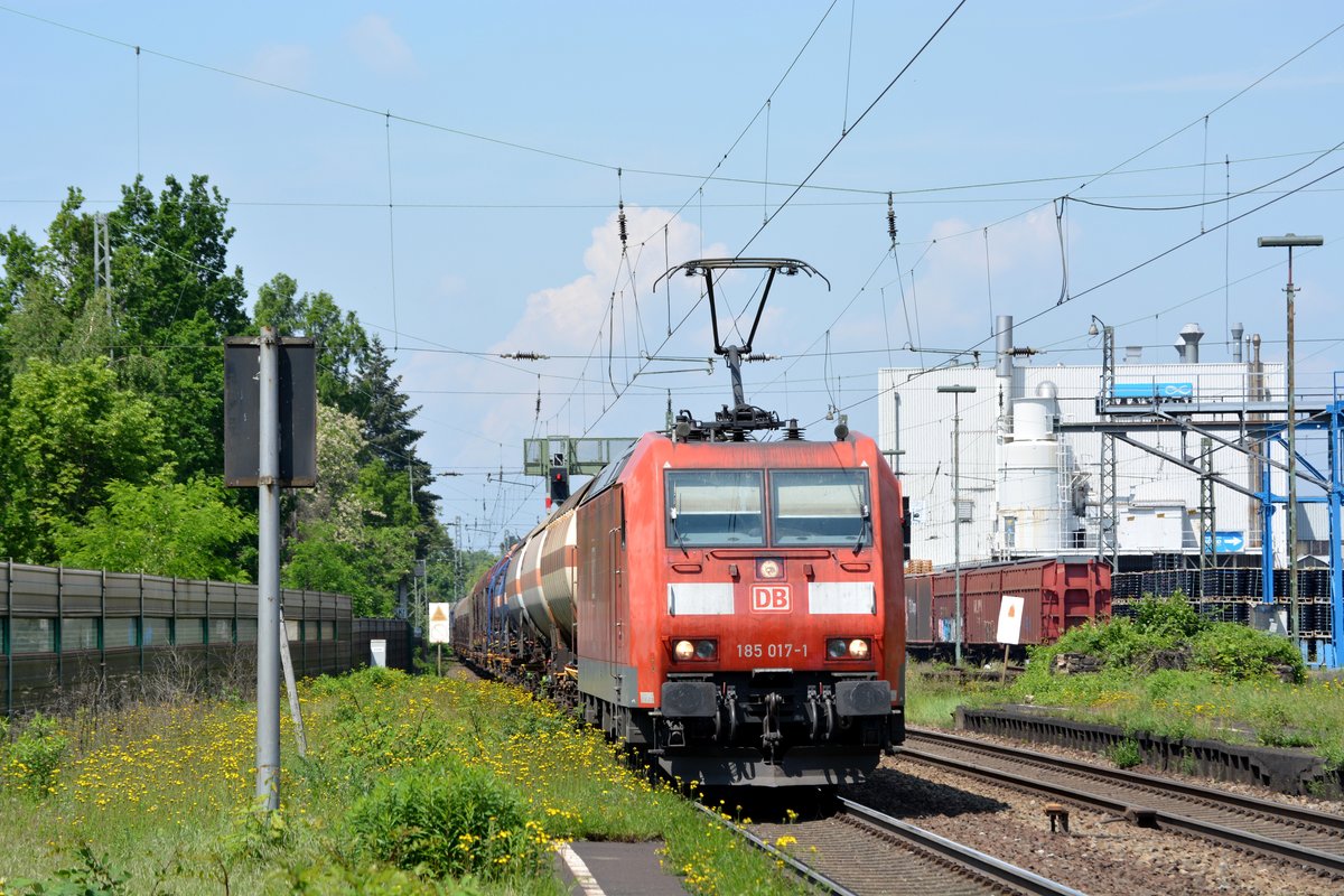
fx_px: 5320
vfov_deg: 9.6
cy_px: 448
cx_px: 672
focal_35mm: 142
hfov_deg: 14.4
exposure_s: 1/640
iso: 250
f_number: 9
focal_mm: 95
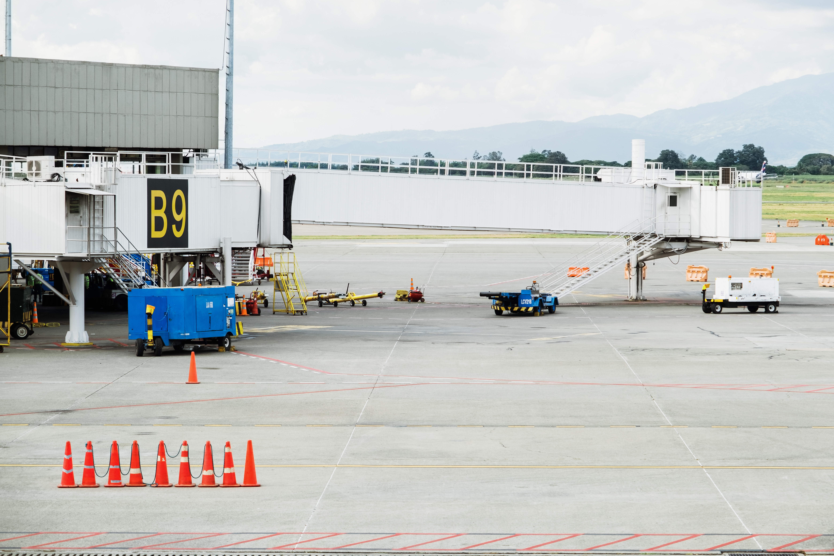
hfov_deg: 17.5
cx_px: 417
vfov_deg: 11.7
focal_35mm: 117
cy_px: 278
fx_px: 2710
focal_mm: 78.1
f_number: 5
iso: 320
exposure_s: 1/250
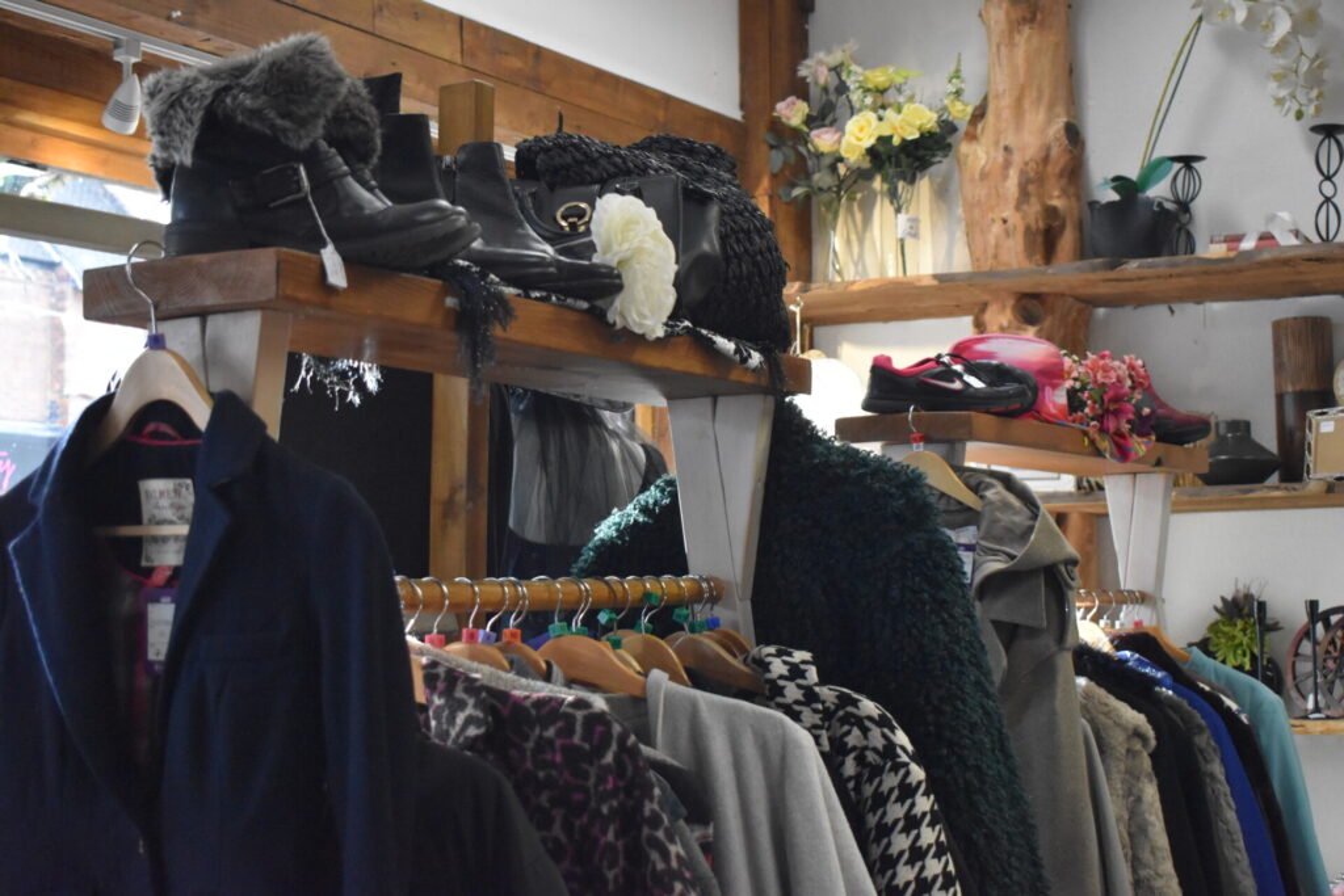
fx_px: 2016
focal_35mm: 54
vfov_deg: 25.1
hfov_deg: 36.9
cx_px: 672
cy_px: 448
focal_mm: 36
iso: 4500
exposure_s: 1/125
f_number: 4.8
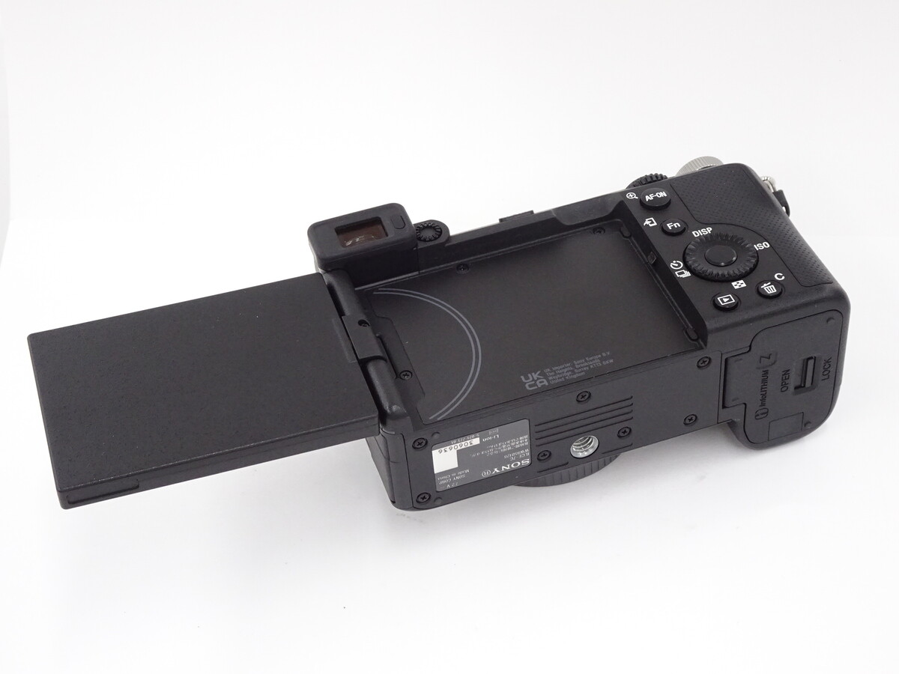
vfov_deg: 27.0
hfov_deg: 35.5
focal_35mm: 54
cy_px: 337
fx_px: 1402
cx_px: 450
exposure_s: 1/60
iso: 500
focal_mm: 9.18
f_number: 4.5
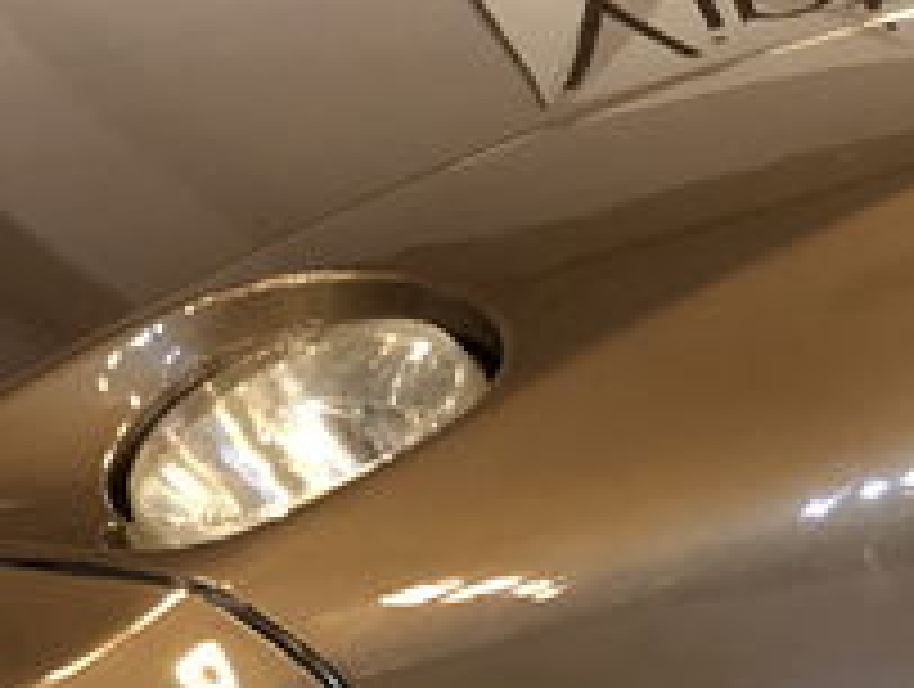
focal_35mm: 141
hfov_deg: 13.8
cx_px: 864
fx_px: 3730
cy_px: 283
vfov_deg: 10.6
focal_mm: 3.99
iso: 100
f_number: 1.8
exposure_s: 1/17
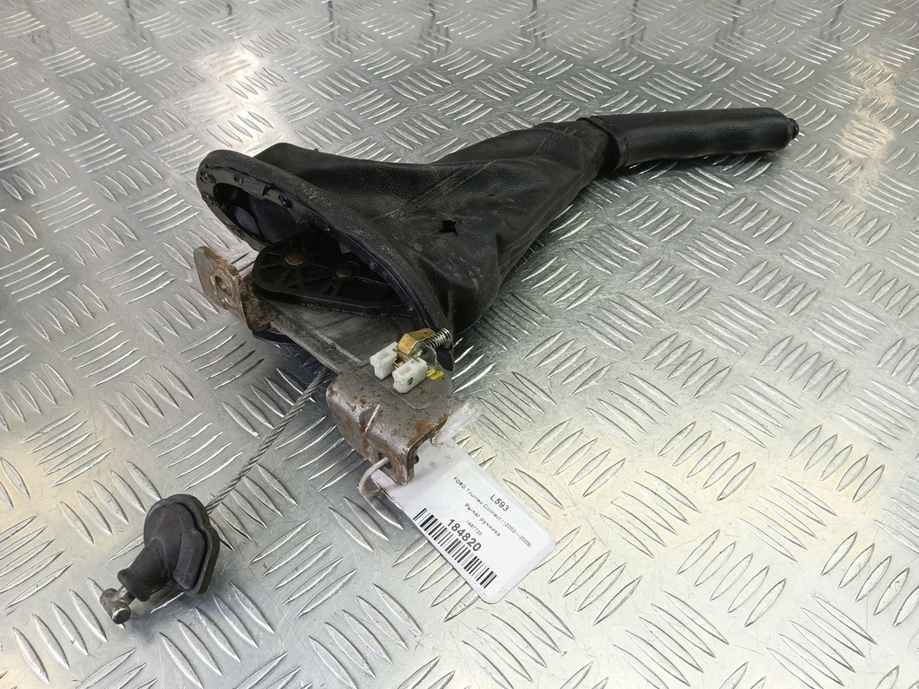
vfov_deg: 58.9
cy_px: 344
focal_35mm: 23
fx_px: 611
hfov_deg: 73.9
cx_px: 460
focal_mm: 4.11
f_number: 1.6
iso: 128
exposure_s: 1/50
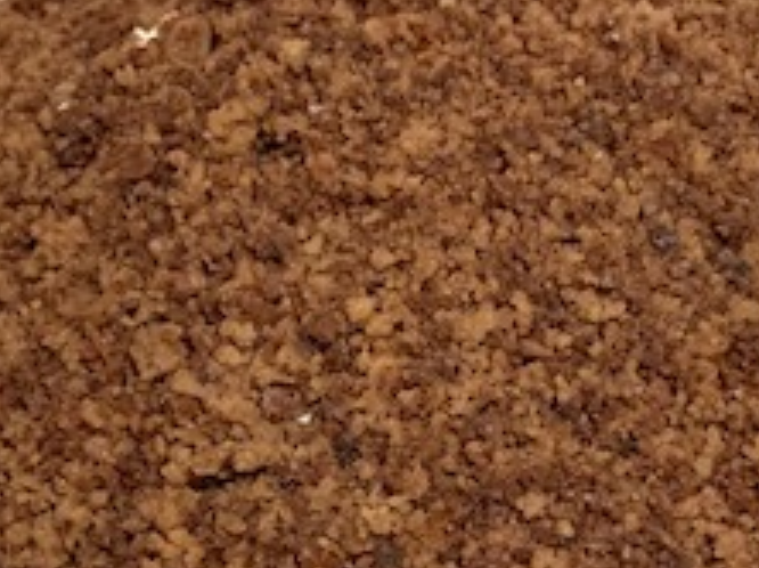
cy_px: 534
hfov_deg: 25.9
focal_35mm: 75
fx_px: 1643
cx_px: 475
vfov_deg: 19.2
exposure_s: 1/37
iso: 400
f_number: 1.8
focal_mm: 4.25
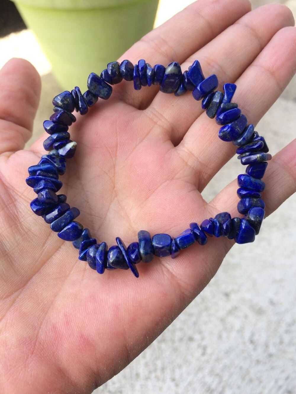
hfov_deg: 48.2
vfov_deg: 61.7
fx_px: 331
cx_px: 148
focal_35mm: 29
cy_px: 197
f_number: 2.2
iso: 32
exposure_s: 1/345
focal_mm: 4.15
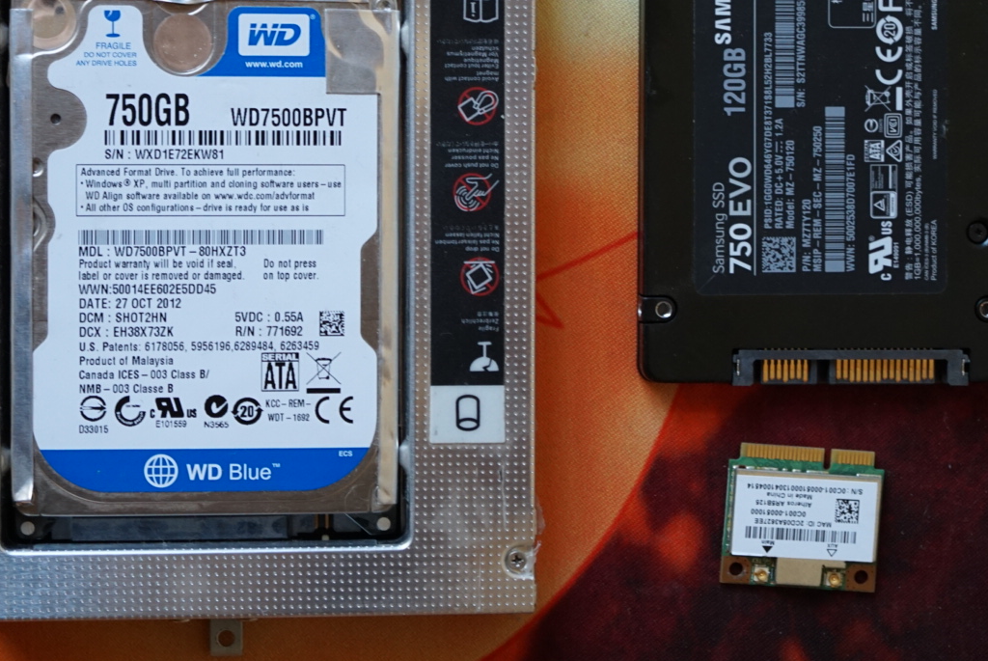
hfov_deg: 28.4
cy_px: 243
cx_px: 456
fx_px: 1950
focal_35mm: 71
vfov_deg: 19.2
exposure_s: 1/60
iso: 640
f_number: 3.5
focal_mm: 30
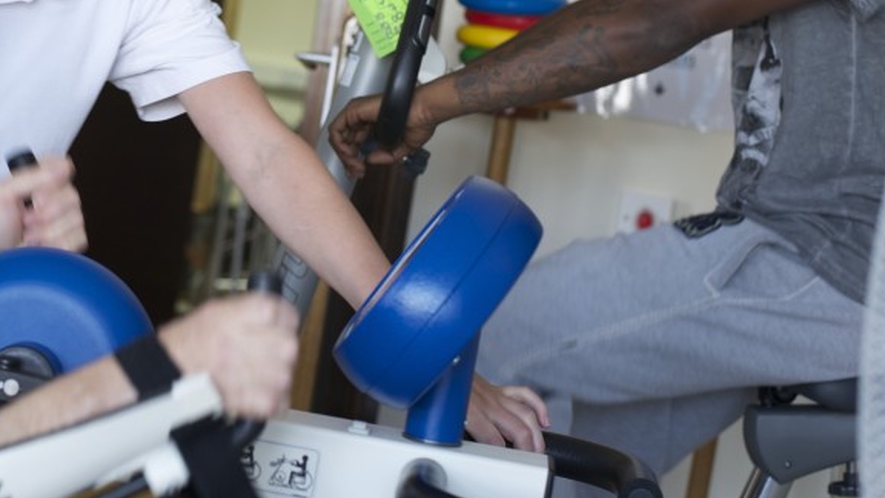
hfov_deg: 22.5
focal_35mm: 93
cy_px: 82
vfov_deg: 12.9
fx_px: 2182
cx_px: 134
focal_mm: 50
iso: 400
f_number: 4
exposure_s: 1/60
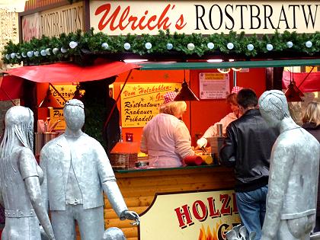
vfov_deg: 12.5
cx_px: 160
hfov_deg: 16.6
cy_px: 120
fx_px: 1100
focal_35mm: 119
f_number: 4.4
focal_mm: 19.5
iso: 320
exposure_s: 1/50
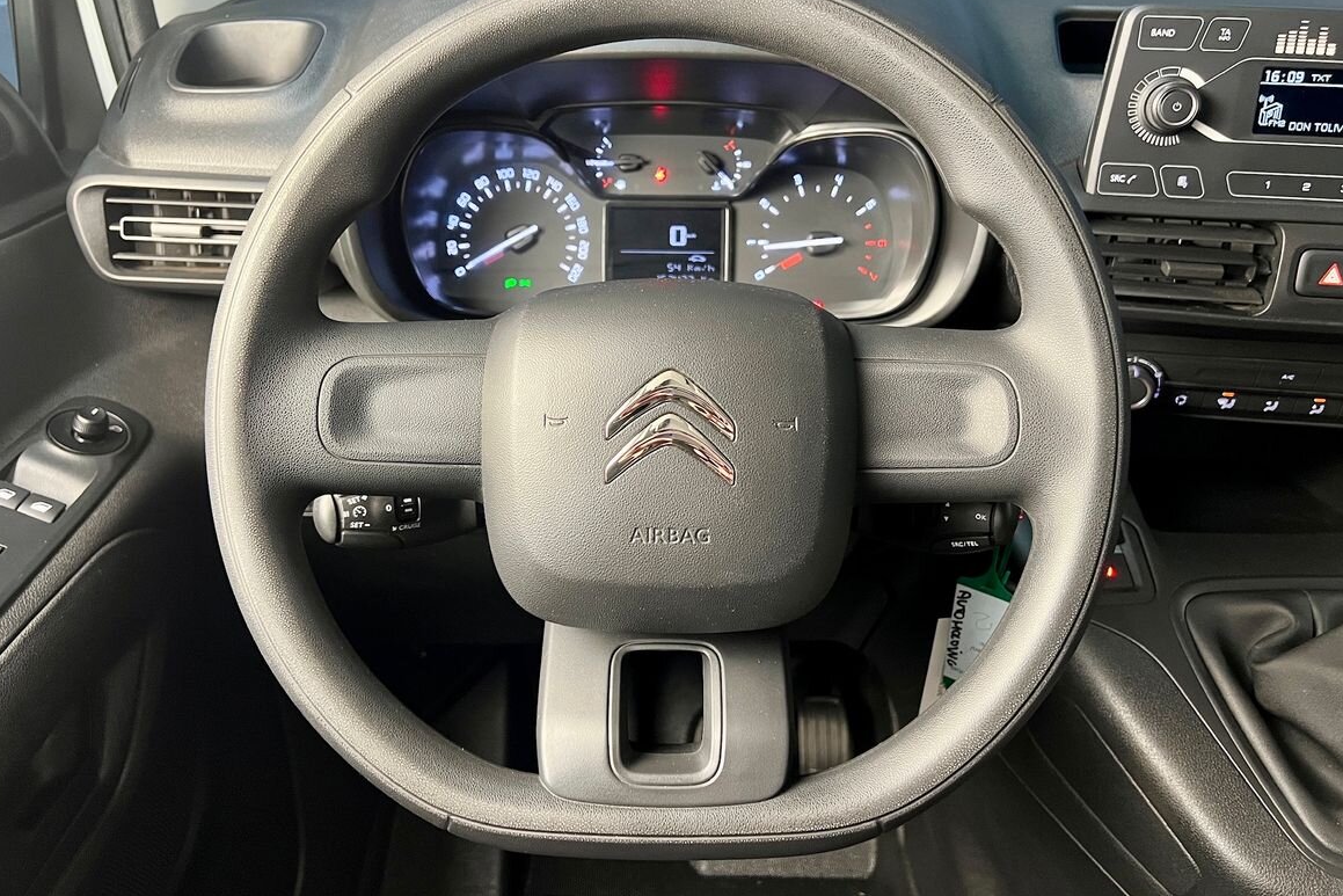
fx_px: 1045
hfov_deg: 65.5
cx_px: 667
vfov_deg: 46.3
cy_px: 399
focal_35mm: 28
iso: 400
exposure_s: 1/60
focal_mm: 5.7
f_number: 1.5
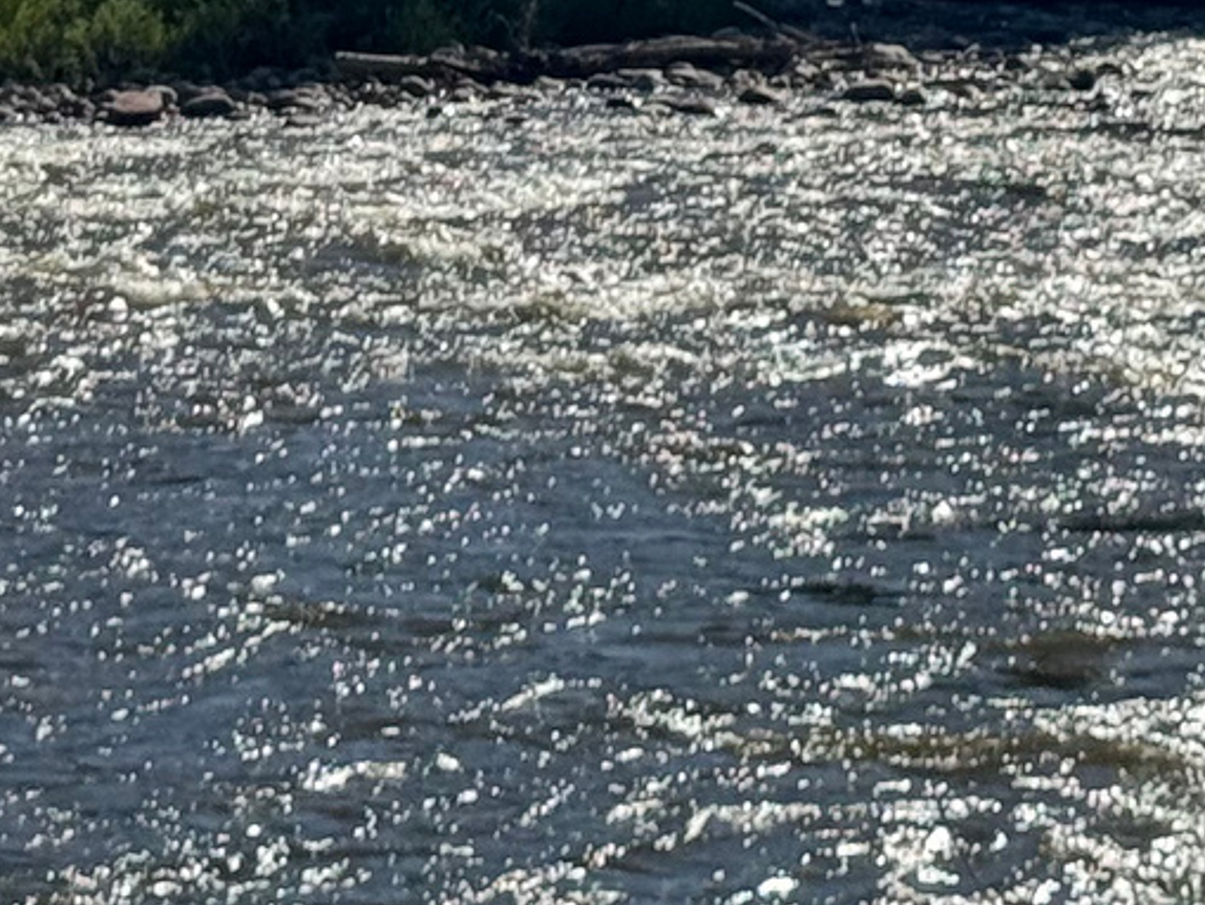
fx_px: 6720
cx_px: 386
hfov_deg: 10.2
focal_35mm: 193
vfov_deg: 7.5
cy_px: -519
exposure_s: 1/7092
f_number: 1.78
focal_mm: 6.76
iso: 64
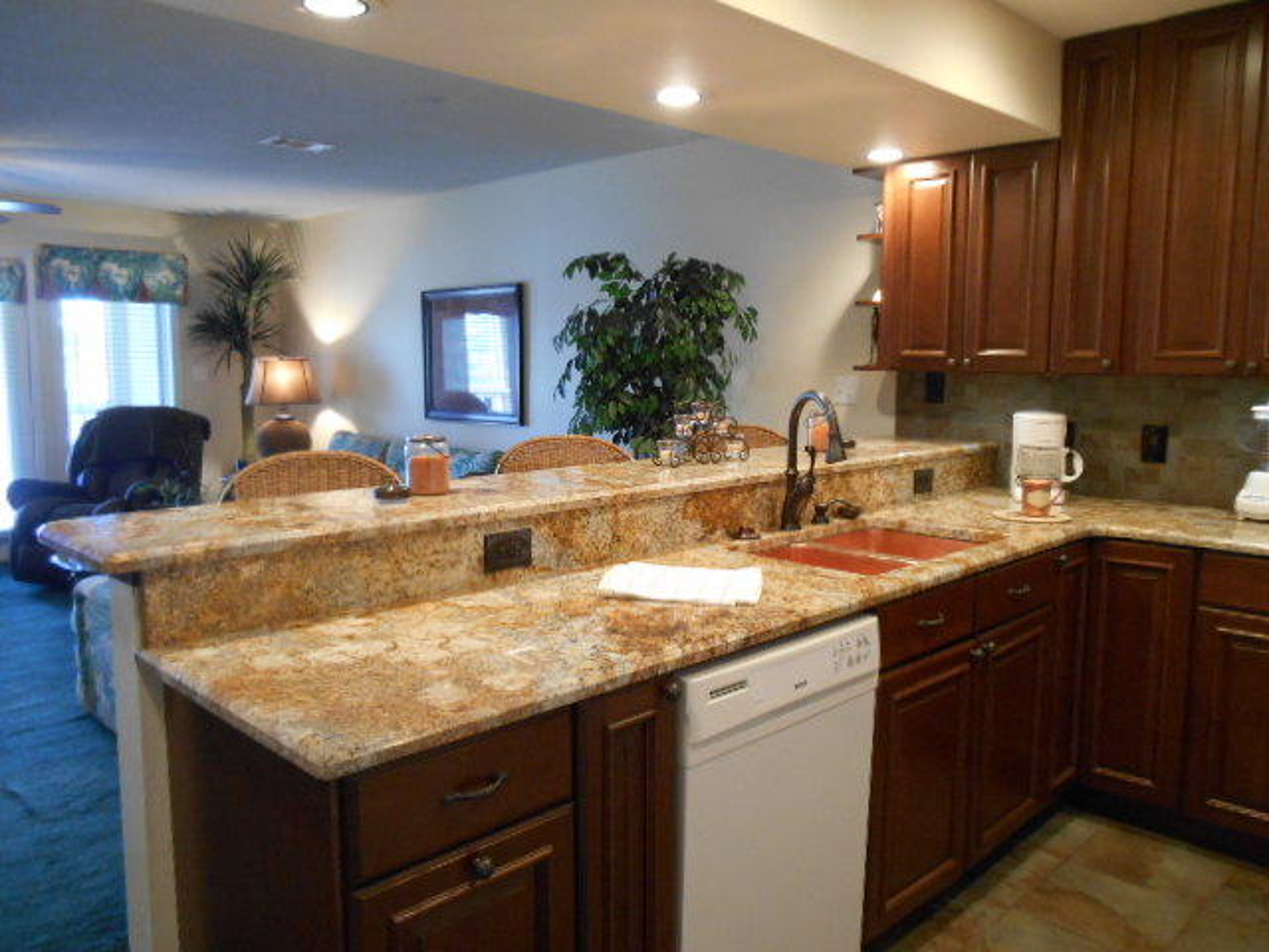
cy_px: 476
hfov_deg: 67.3
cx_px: 634
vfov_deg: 53.1
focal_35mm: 26
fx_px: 953
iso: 400
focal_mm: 4.7
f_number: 3.4
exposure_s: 1/13
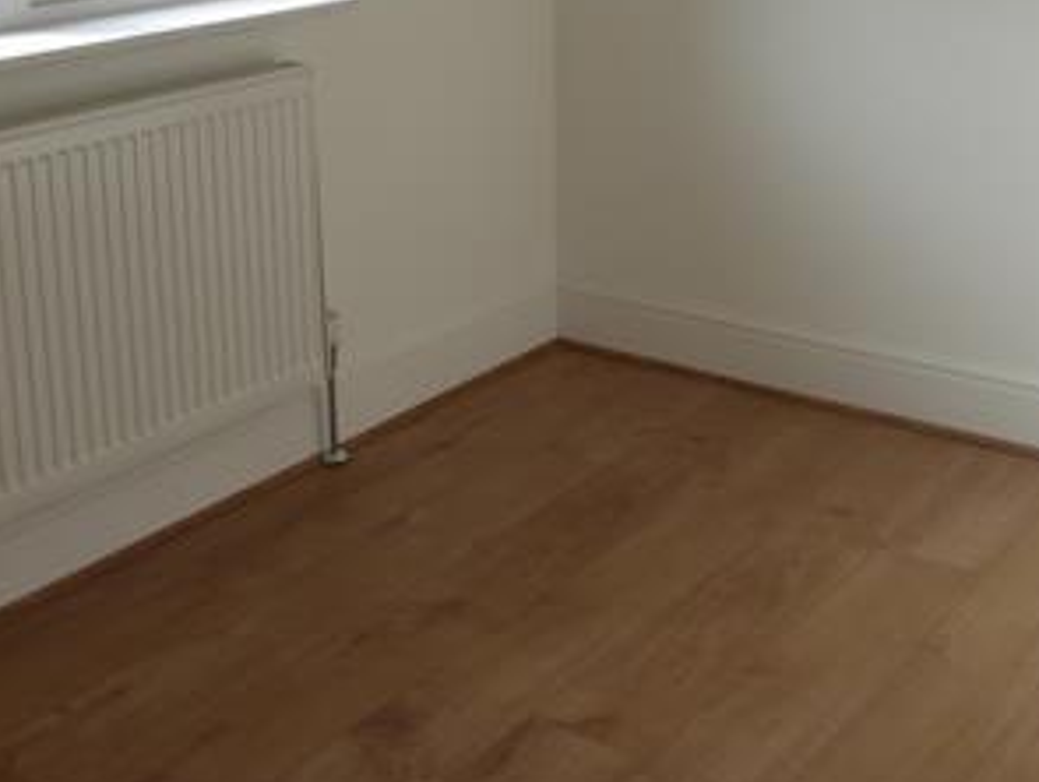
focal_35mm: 52
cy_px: 183
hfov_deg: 36.7
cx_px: 585
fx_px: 1563
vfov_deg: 27.6
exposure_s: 1/125
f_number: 3.5
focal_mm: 4.3
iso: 100
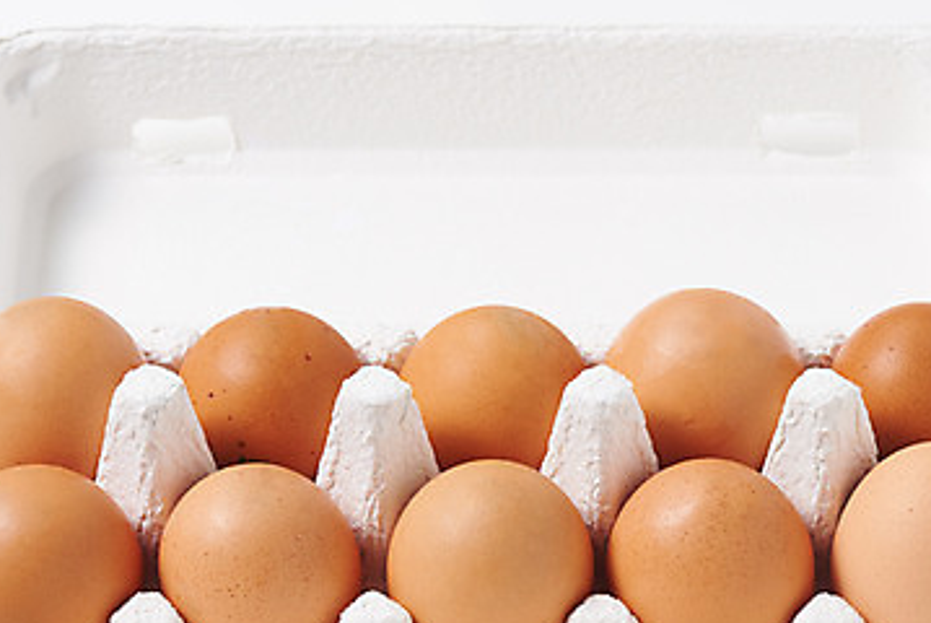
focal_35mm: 175
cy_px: 389
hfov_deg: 11.7
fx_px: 4529
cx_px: 486
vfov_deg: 7.9
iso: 100
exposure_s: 1/125
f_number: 20
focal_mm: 105
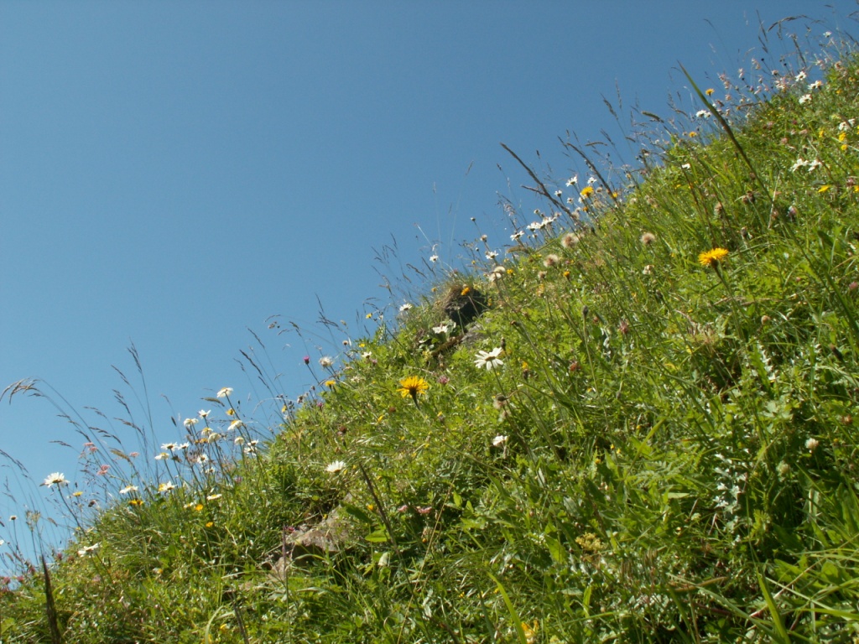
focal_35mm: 35
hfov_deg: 52.6
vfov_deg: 40.7
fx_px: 869
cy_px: 322
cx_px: 430
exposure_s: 1/200
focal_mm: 5.86
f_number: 6.3
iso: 50
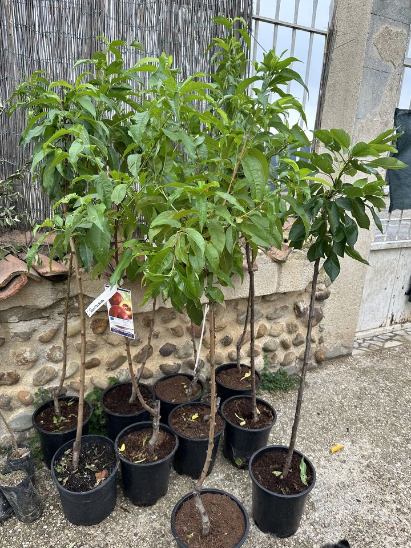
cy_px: 284
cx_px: 211
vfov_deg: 69.4
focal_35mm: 25
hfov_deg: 54.9
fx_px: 396
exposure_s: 1/121
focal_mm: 6.86
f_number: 1.78
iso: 100
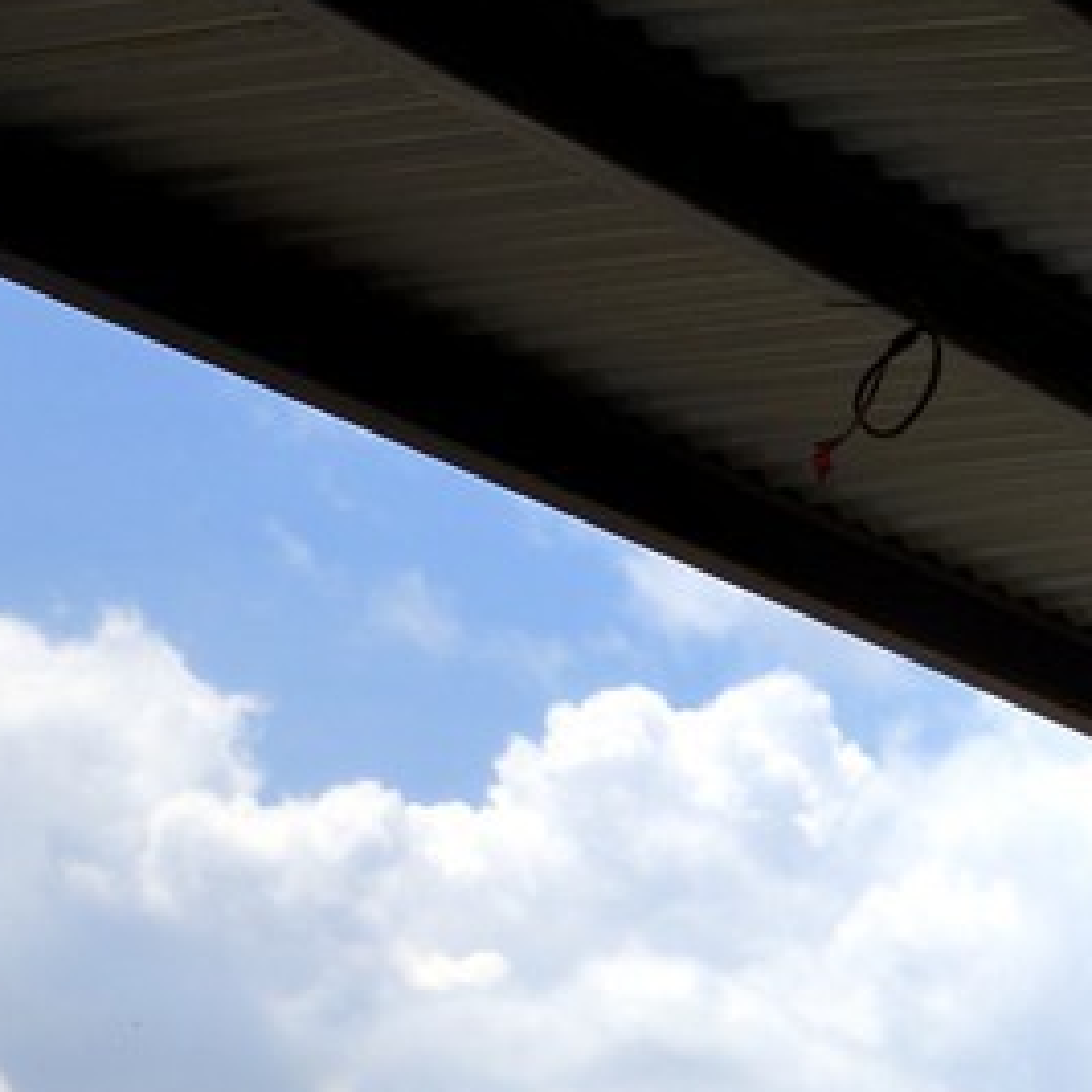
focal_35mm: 122
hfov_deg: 10.8
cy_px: 2119
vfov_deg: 12.7
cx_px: 3055
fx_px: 4354
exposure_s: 1/200
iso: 200
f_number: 14
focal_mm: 24
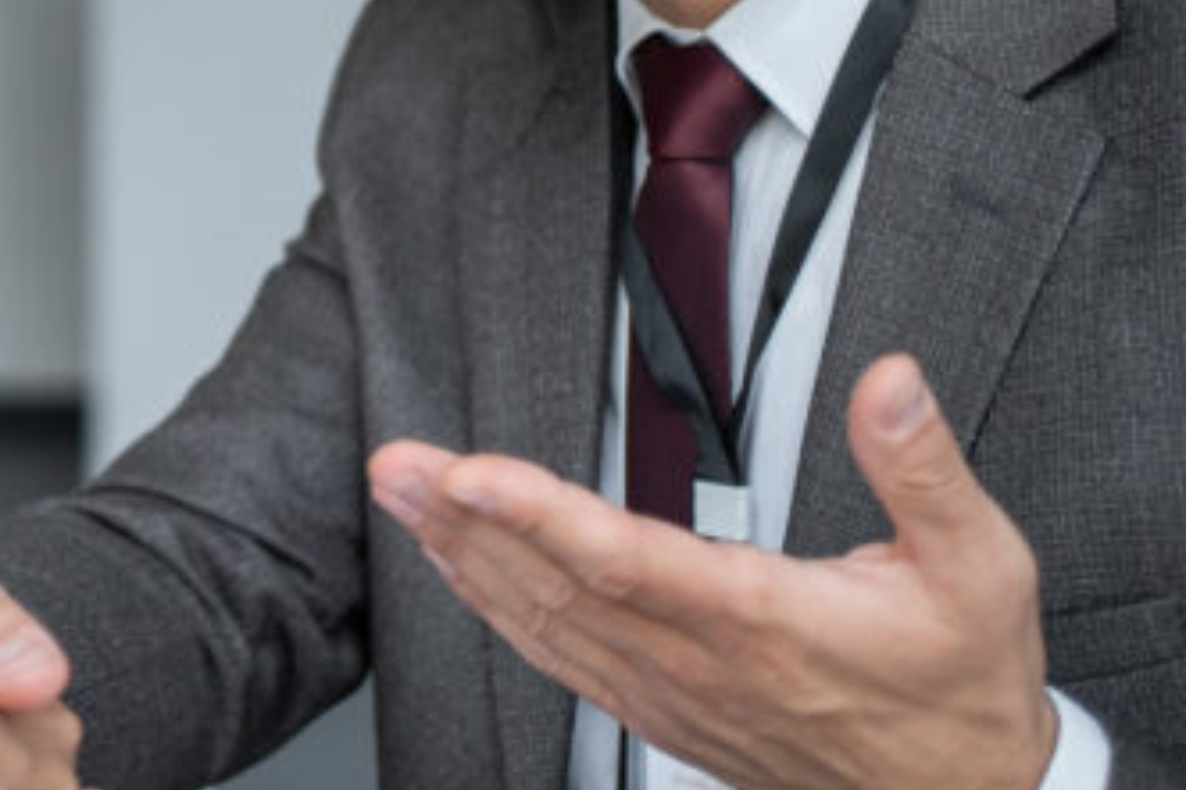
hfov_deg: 17.6
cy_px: 48
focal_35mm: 108
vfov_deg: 12.6
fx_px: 3556
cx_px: -389
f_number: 1.8
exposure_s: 1/2500
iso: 1000
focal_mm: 35
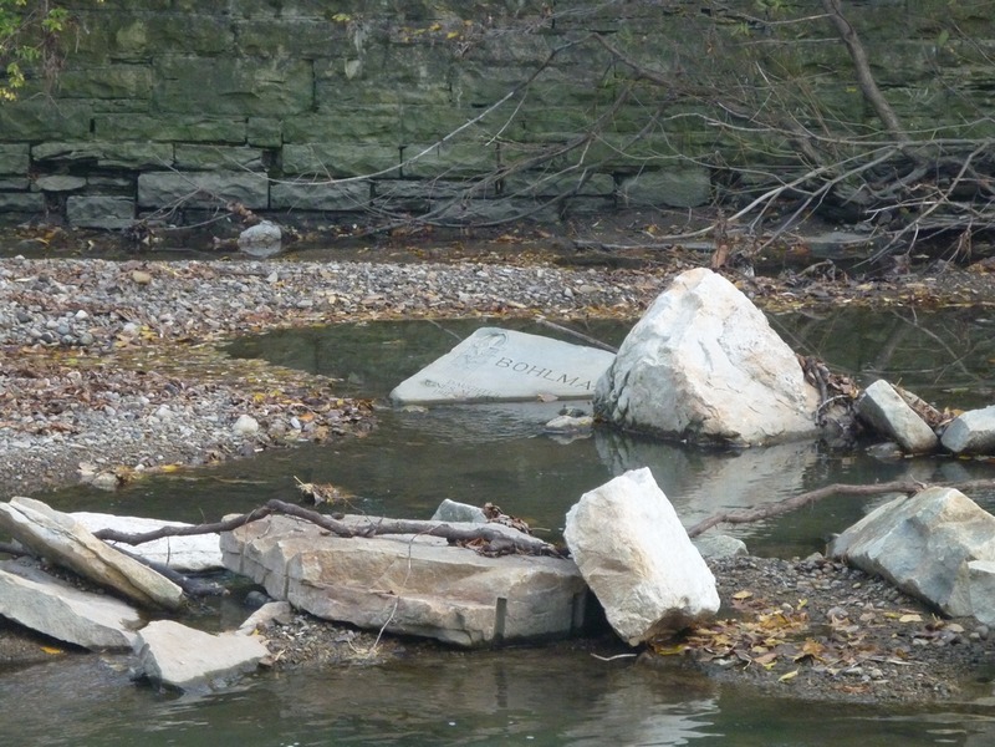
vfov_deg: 11.2
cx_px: 498
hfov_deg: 14.9
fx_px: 3794
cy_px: 374
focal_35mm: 132
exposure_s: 1/80
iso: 400
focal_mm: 22
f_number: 5.9
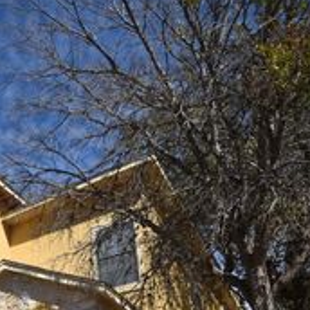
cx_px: 16
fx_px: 375
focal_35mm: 37
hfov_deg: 40.6
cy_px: 295
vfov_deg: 40.5
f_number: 10
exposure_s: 1/200
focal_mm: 10
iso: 100
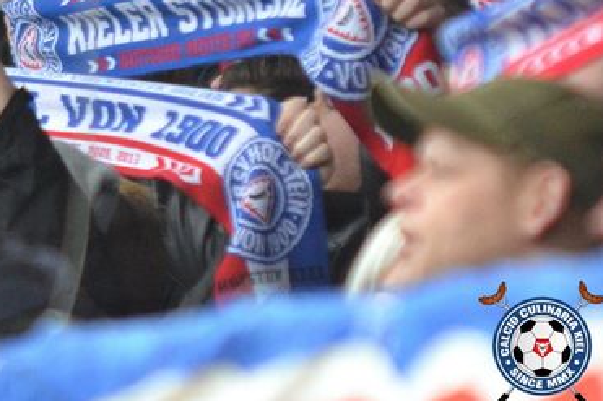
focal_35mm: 461
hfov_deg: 4.5
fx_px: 7718
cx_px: 167
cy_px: 115
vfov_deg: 3.0
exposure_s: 1/800
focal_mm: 200
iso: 1600
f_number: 2.8
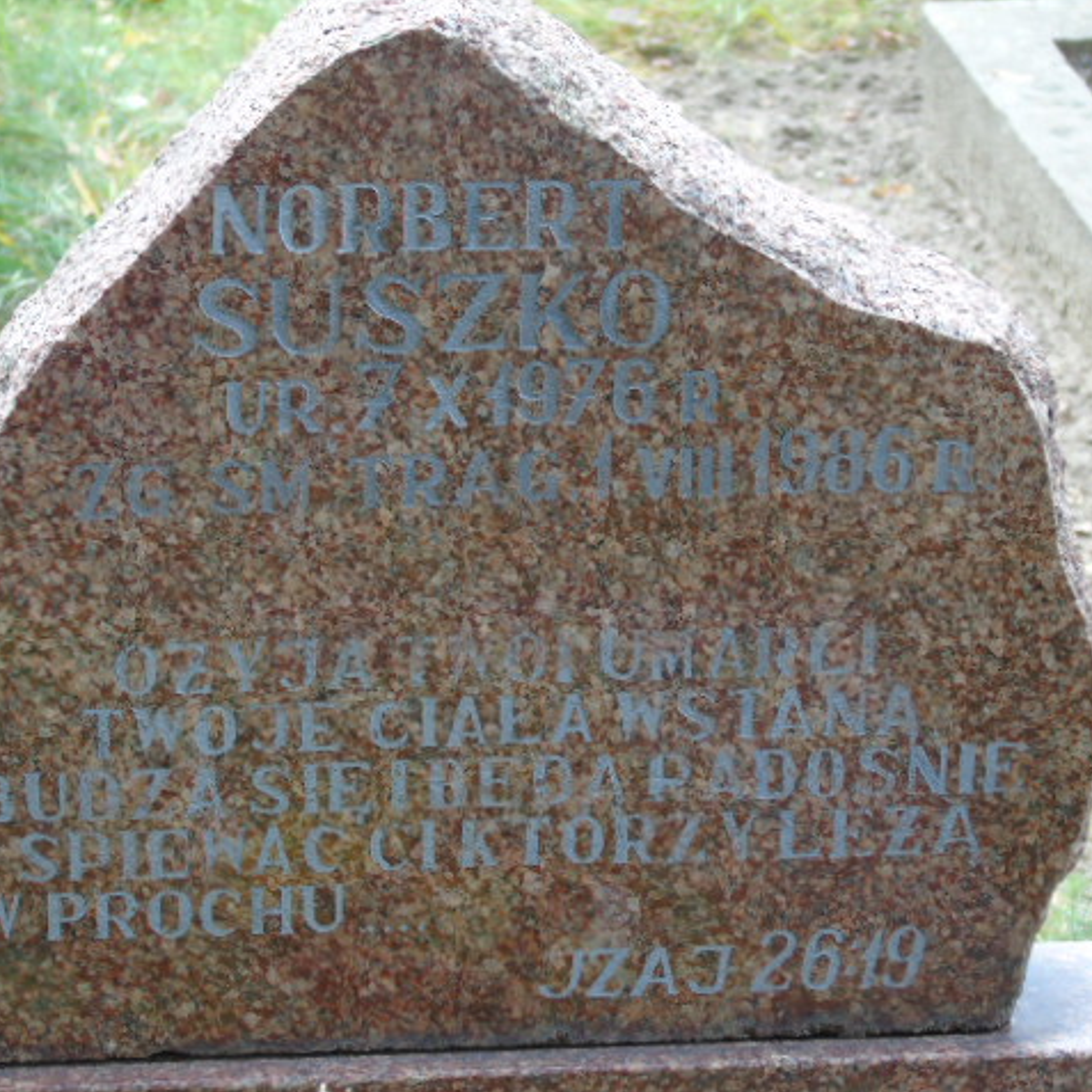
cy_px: 545
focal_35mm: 147
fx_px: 5246
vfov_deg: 11.9
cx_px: 462
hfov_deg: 11.9
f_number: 4.6
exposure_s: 1/40
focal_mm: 22
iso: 200
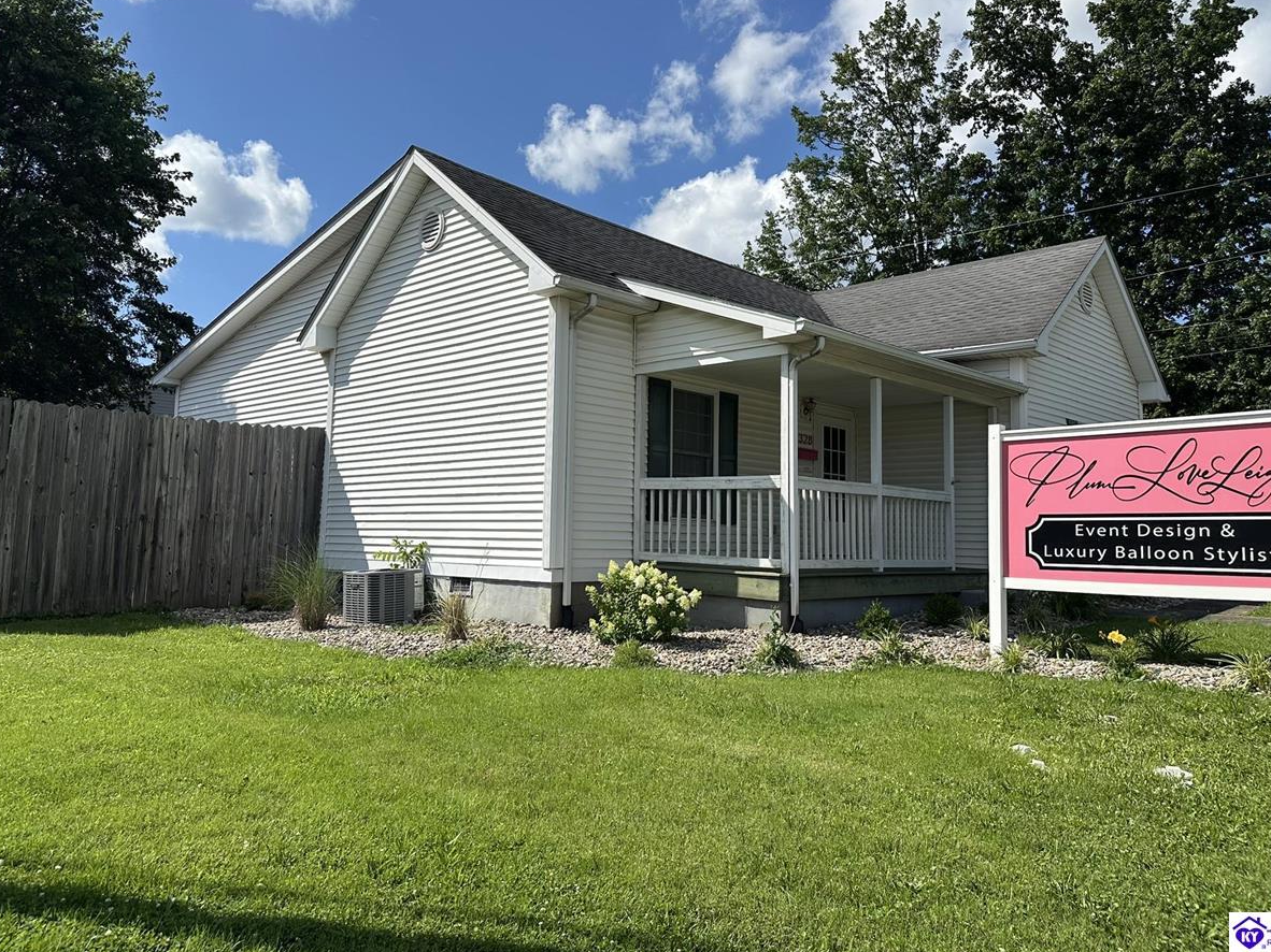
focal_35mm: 26
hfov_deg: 67.3
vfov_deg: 53.0
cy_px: 439
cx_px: 627
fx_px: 954
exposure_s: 1/5848
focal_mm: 6.86
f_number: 1.78
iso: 80
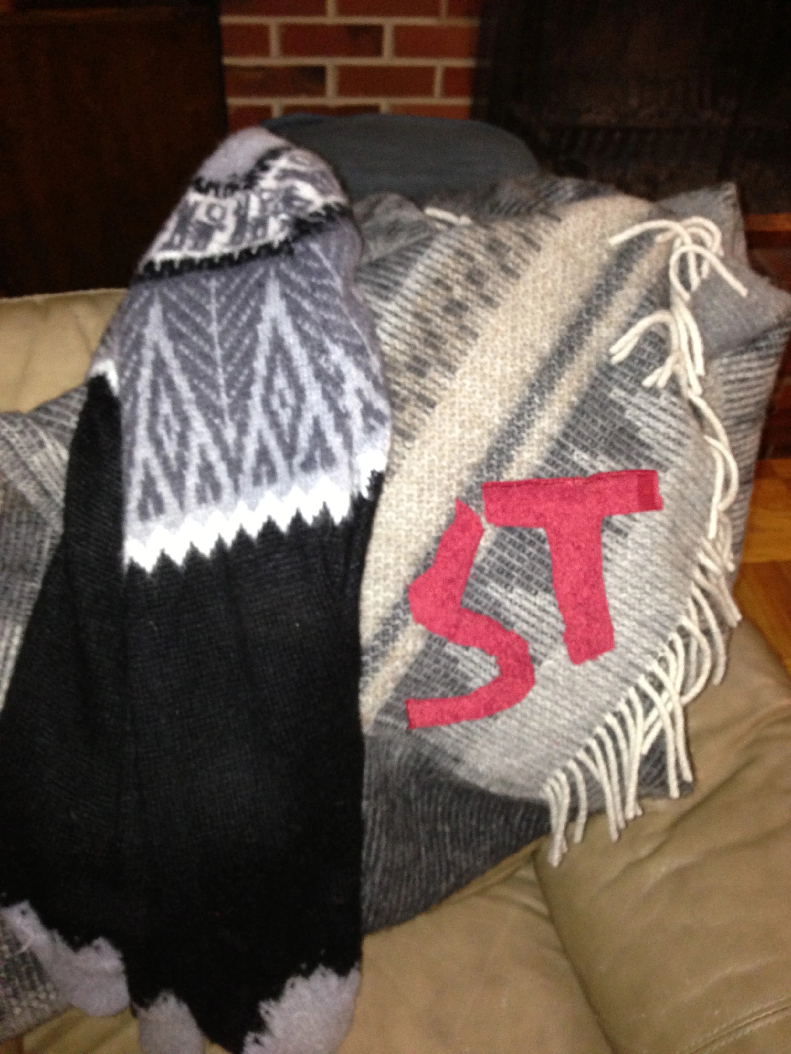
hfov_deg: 42.9
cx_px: 396
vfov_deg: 55.4
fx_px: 1005
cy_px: 527
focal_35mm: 33
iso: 250
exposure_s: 1/16
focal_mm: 4.13
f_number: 2.4
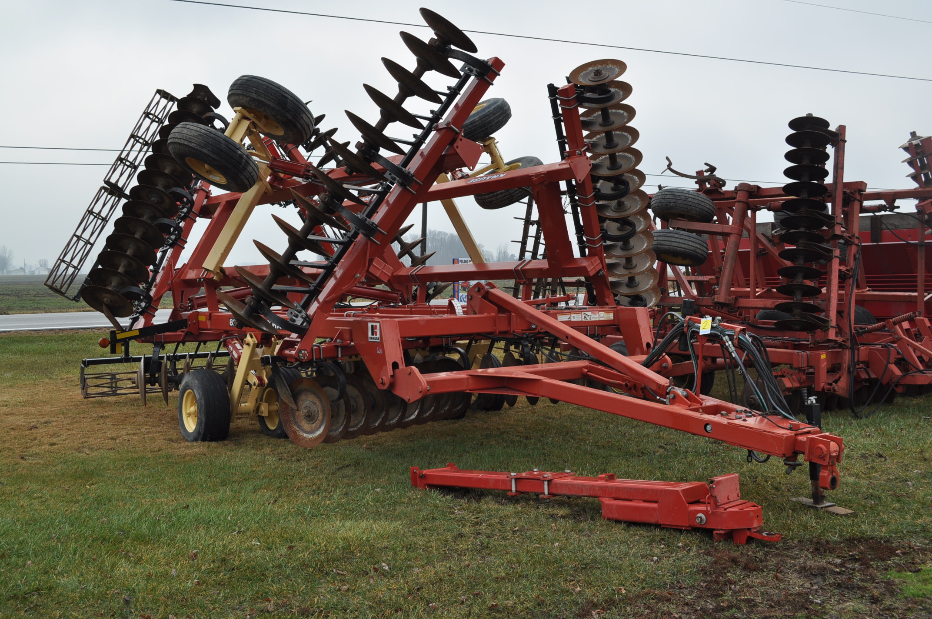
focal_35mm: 39
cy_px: 310
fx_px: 1008
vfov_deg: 34.1
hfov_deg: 49.6
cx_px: 466
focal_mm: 26
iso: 200
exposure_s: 1/200
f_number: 7.1
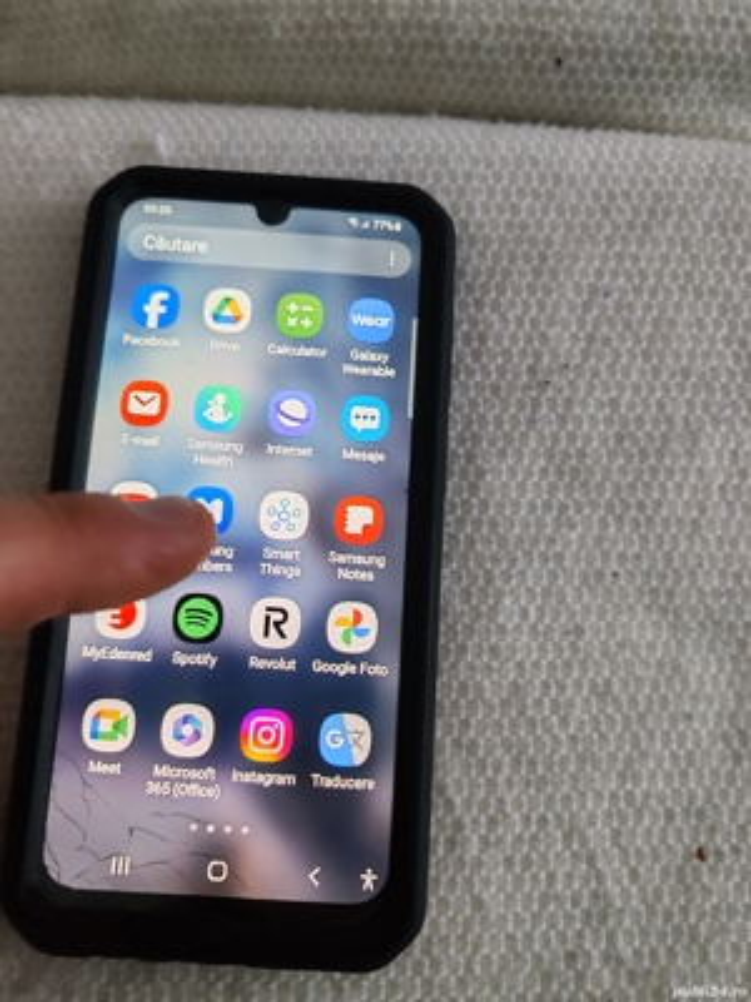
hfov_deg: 51.4
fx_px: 781
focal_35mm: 27
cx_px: 376
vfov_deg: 65.3
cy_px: 501
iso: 800
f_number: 1.9
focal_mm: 6.12
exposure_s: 1/50
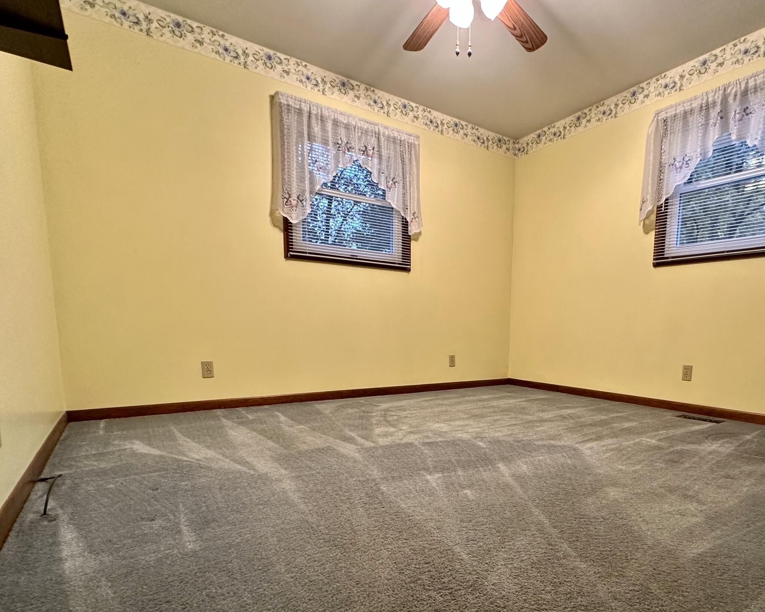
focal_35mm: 20
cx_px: 465
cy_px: 388
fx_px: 453
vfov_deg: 66.9
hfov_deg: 79.3
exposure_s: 1/60
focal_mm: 2.22
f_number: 2.2
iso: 250
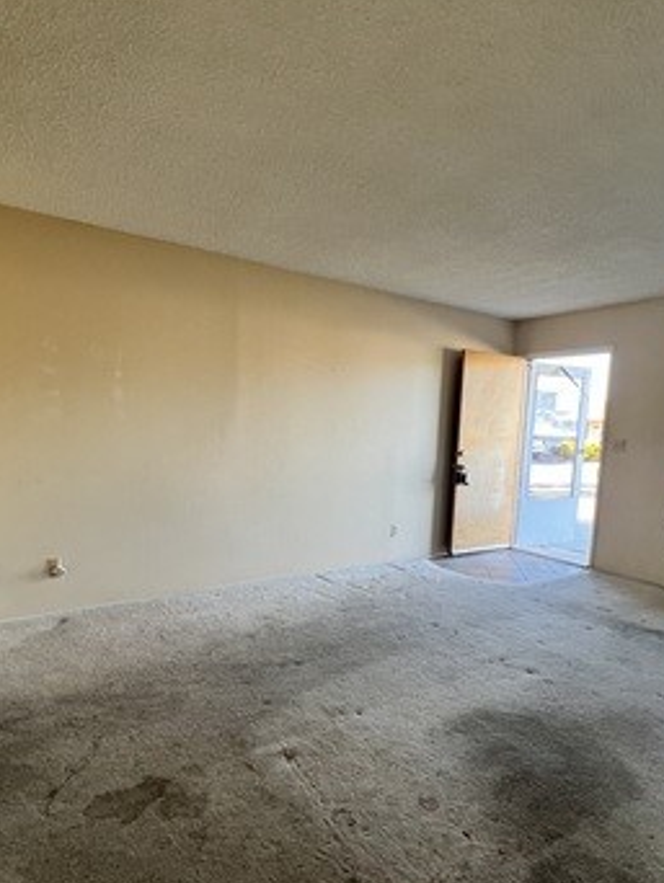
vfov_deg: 84.4
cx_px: 316
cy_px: 485
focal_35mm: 19
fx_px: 485
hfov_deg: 68.7
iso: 125
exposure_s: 1/99
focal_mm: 1.57
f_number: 1.8
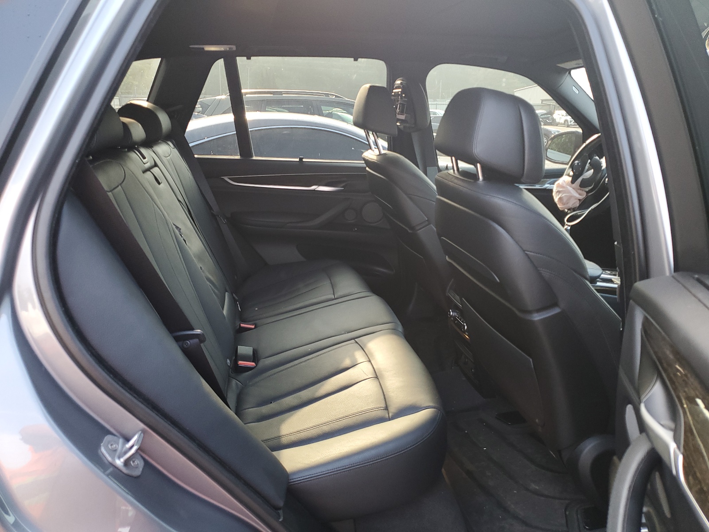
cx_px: 354
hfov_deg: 67.3
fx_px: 533
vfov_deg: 53.1
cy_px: 266
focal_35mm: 26
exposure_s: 1/120
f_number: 1.5
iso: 82
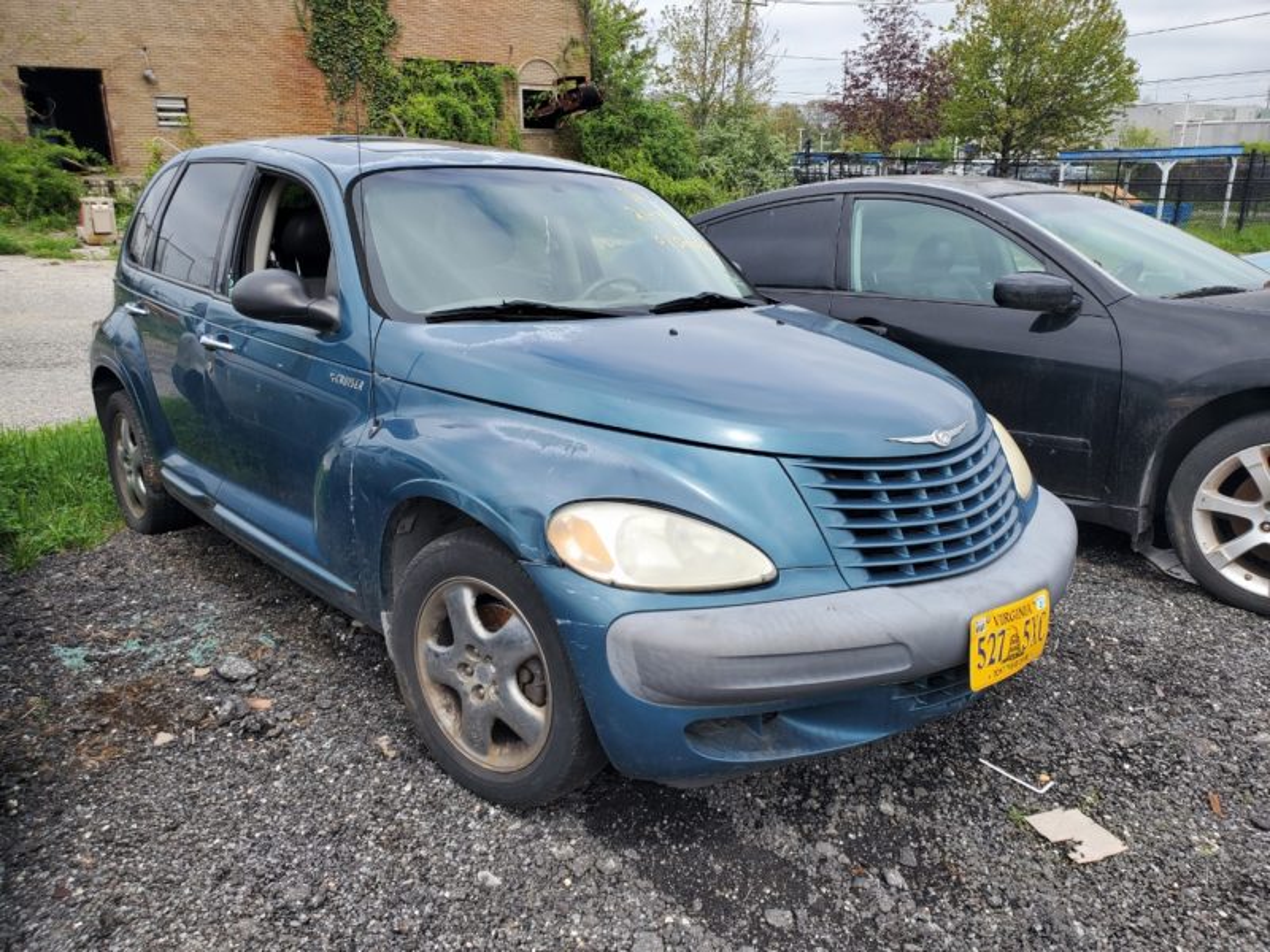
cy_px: 476
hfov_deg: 67.3
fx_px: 954
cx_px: 635
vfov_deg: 53.1
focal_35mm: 26
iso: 50
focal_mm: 4.3
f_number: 2.4
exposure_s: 1/1160
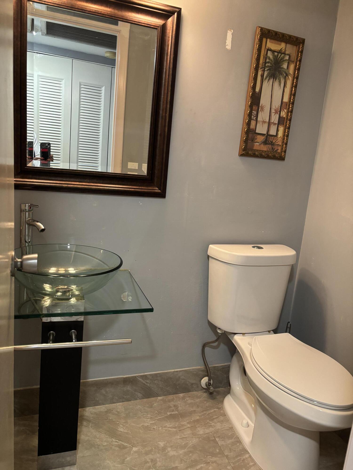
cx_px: 176
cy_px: 235
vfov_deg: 67.3
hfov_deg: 53.1
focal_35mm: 26
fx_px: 354
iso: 400
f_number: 1.6
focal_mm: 5.96
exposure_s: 1/60
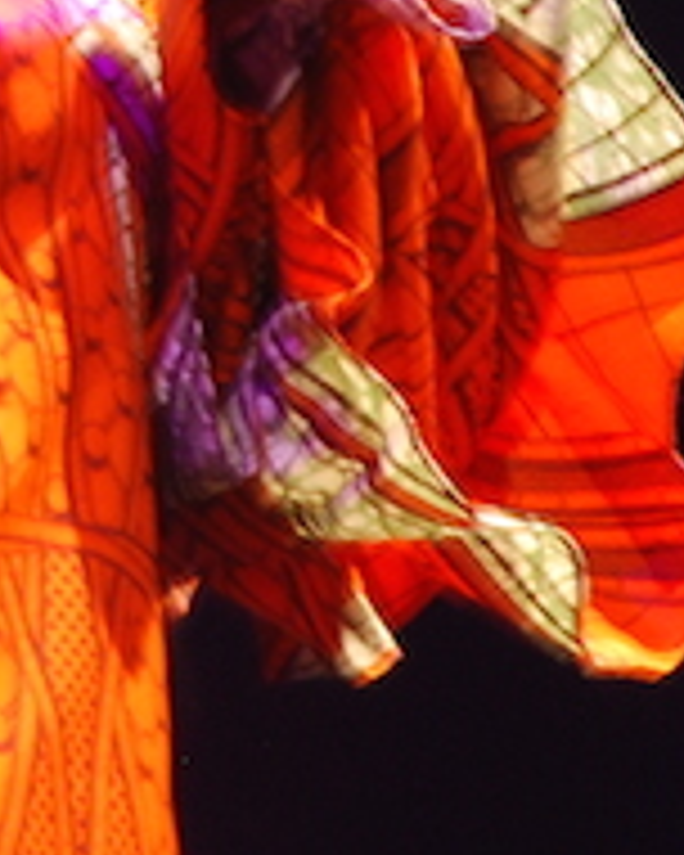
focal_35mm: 1029
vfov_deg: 1.9
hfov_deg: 1.5
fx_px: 26027
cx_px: -522
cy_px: -299
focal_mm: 135
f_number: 5.6
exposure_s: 1/10
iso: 400
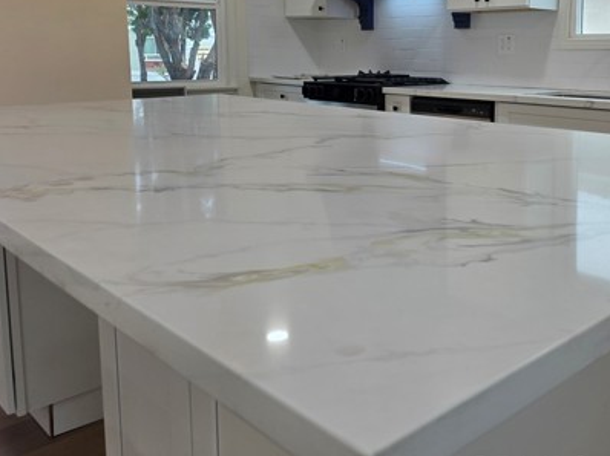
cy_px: 125
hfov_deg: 49.1
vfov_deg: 37.8
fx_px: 652
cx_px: 417
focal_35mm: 37
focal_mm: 6.3
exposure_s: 1/120
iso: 64
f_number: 1.7
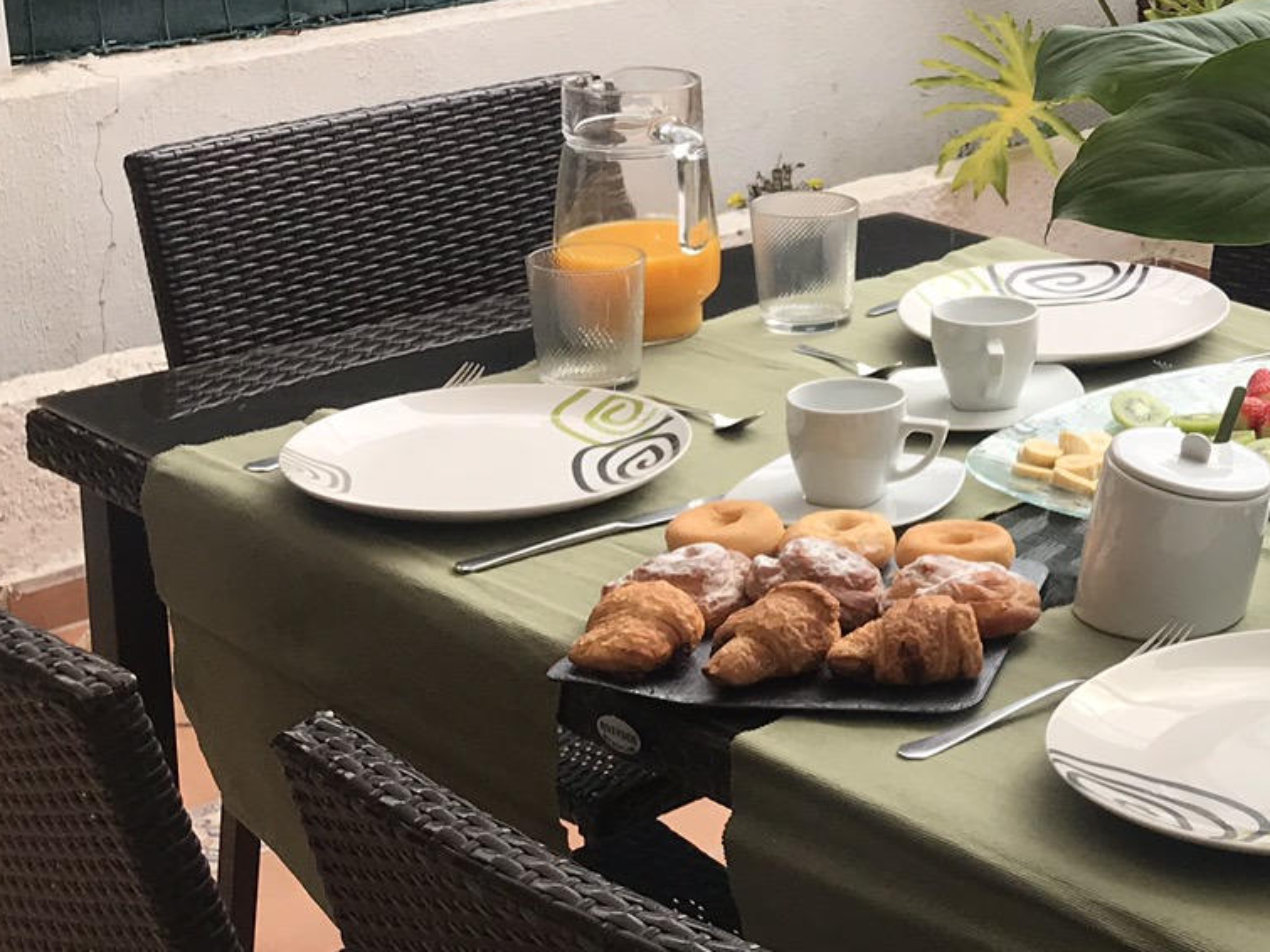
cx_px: 1381
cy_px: 172
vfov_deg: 19.2
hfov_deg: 24.1
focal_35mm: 76
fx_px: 2788
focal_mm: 3.99
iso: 20
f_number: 1.8
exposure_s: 1/479
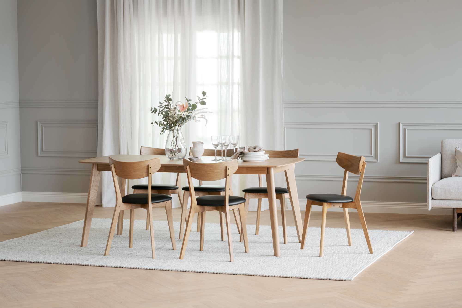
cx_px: 231
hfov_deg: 23.9
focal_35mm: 85
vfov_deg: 16.1
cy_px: 154
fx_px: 1091
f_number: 4.5
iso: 100
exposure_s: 1/2
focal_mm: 85
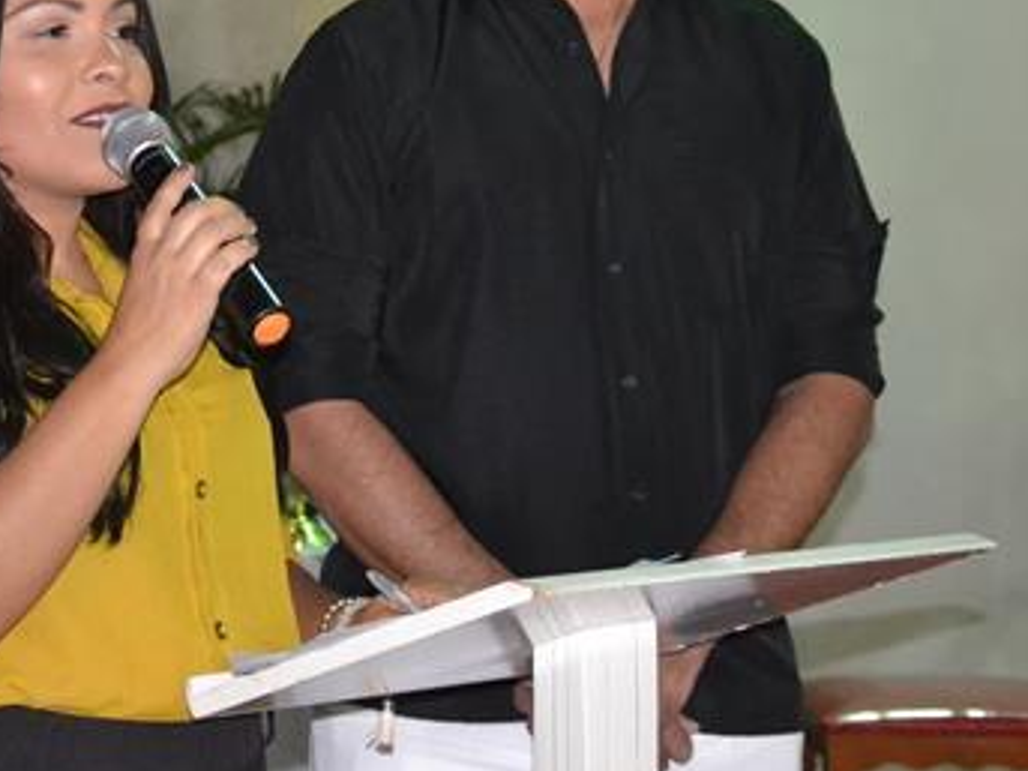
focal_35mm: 113
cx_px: 219
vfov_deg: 13.0
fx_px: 3355
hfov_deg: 17.3
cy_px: 152
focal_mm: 42
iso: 3200
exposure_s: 1/60
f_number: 4.8
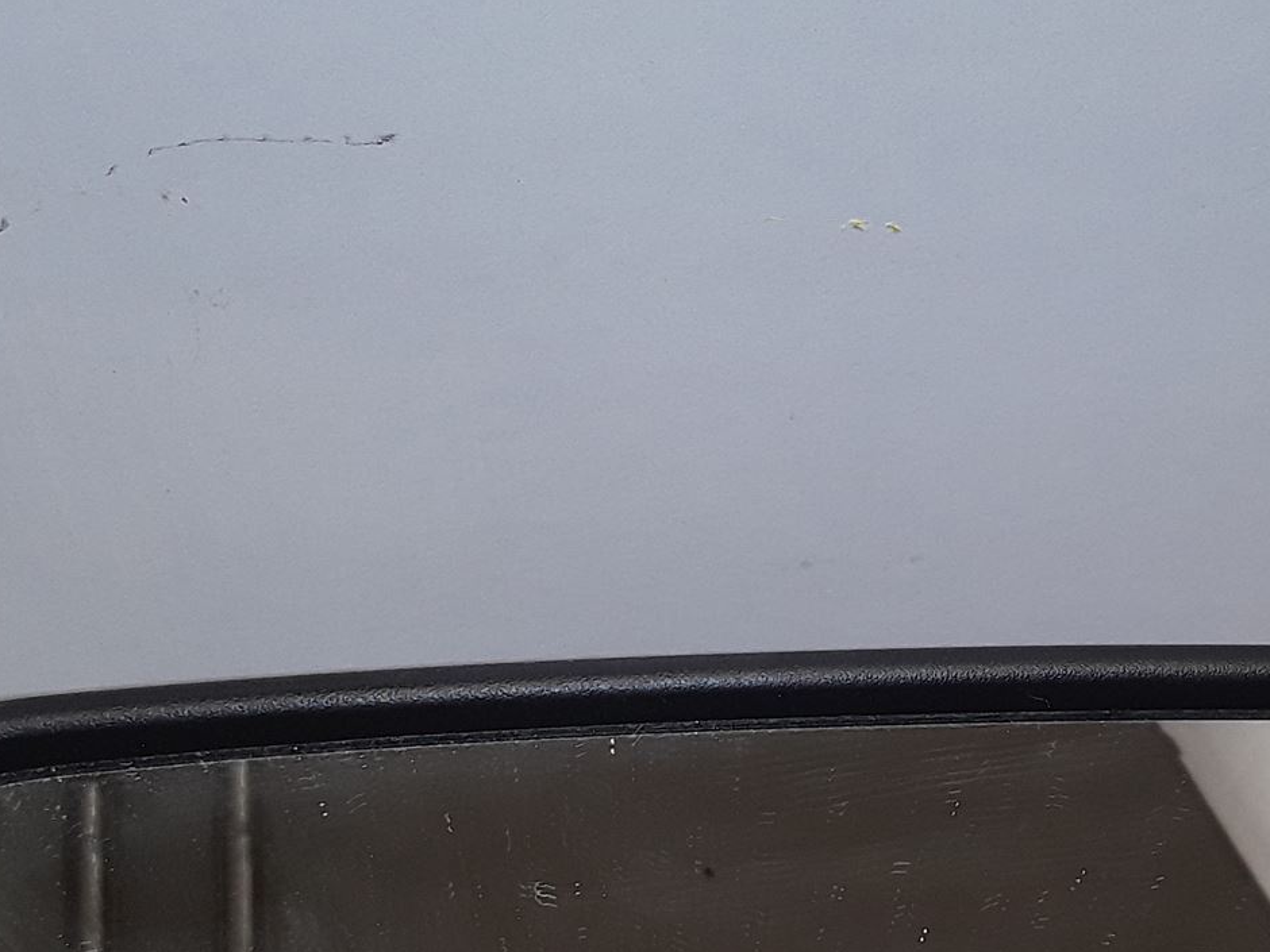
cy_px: 729
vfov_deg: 23.7
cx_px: 892
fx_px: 2238
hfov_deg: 31.3
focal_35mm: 61
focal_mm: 2.91
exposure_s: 1/139
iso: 40
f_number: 1.9
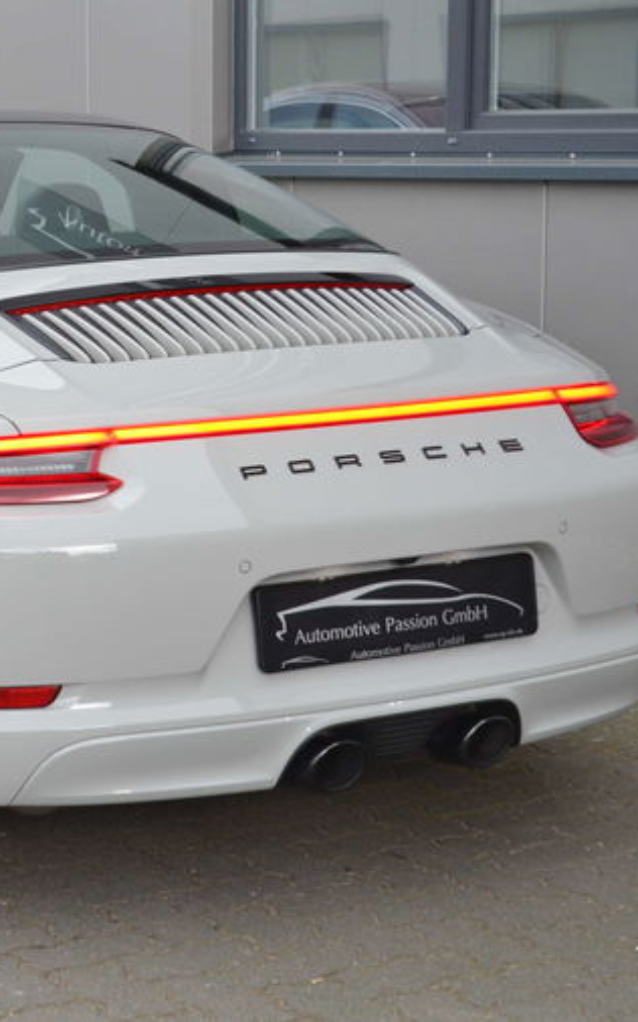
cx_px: -26
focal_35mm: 88
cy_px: 511
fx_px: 2450
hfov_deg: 14.6
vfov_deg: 23.6
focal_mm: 38
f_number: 5
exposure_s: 1/60
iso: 800
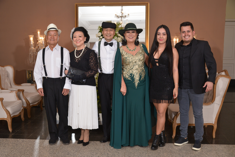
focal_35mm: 44
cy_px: 78
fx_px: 287
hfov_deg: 44.5
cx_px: 118
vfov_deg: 30.5
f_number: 6.3
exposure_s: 1/160
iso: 1600
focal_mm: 44
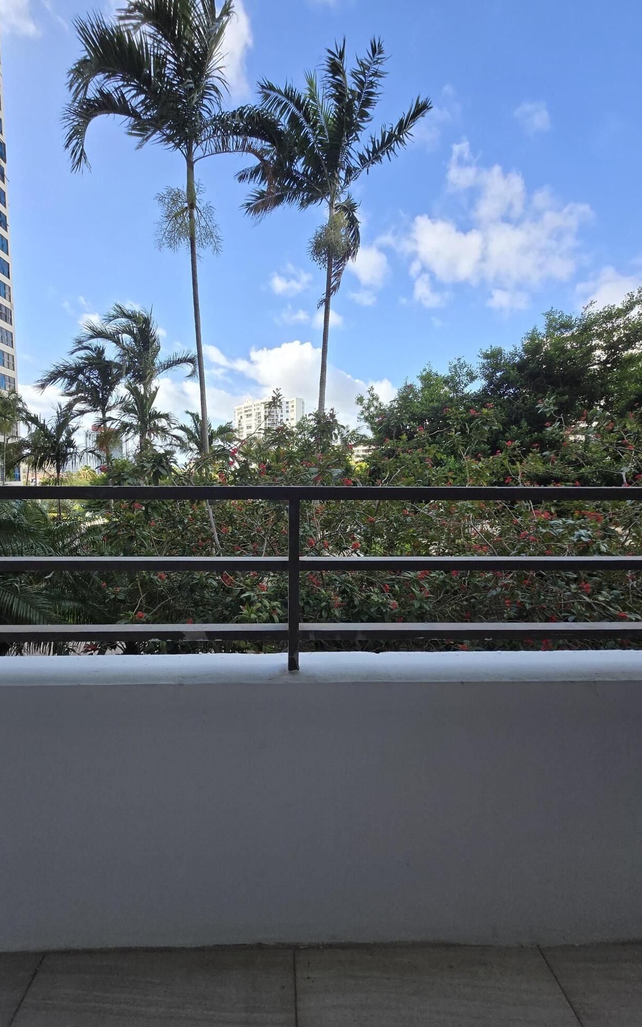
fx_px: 392
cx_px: 286
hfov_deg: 78.3
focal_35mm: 14
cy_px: 514
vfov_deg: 105.3
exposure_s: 1/466
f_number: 2.2
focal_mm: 1.7
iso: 25
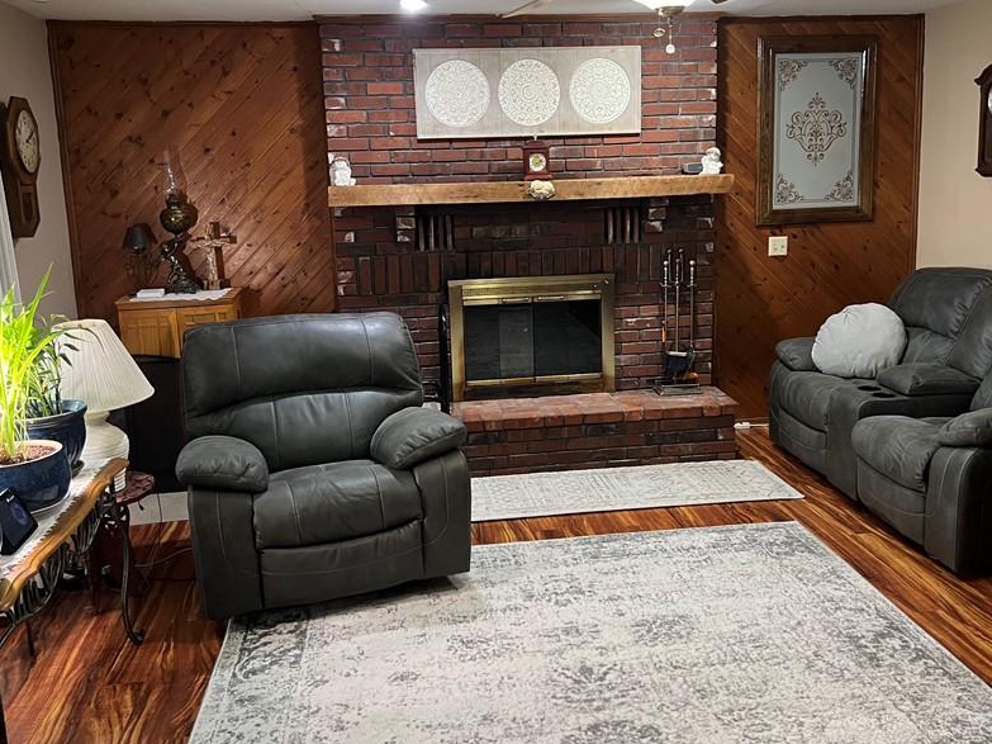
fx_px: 974
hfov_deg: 53.9
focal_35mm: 34
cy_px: 324
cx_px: 528
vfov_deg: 41.7
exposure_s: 1/60
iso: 320
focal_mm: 5.7
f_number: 1.5
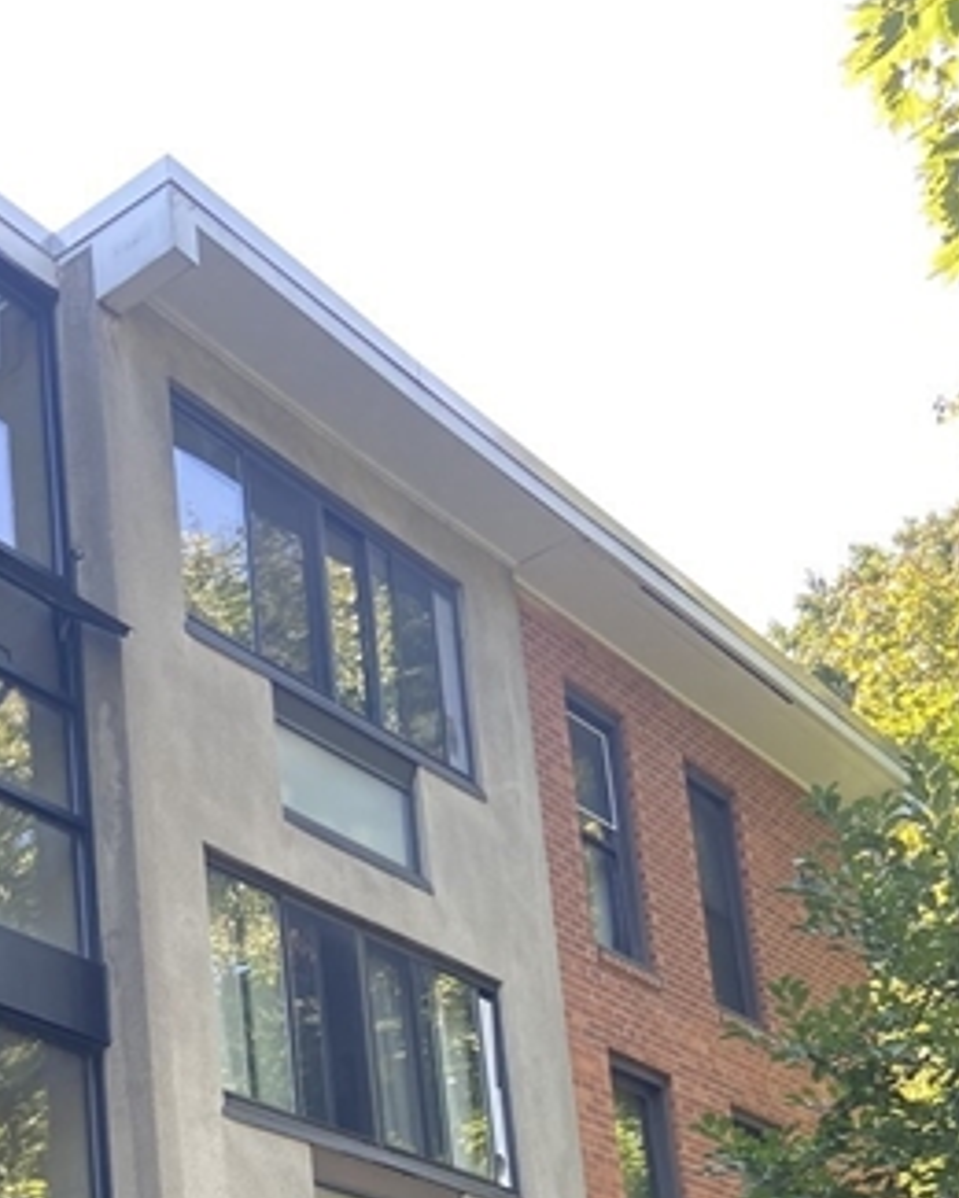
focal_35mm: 60
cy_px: 1327
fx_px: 2129
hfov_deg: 24.0
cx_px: -63
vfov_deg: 28.5
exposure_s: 1/131
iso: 32
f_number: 1.8
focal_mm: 4.25
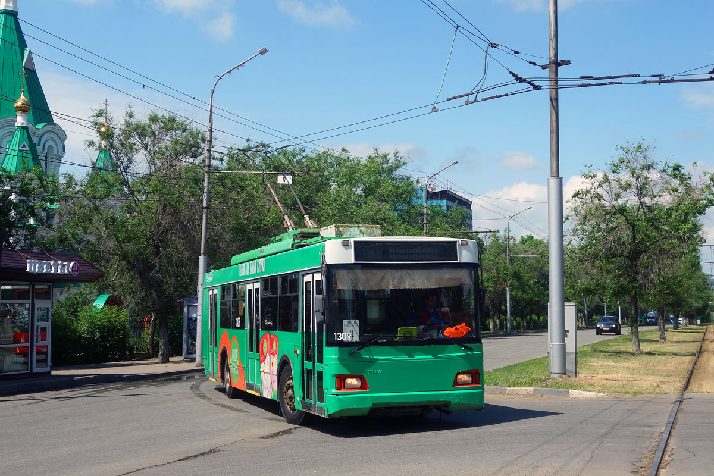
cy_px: 238
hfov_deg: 45.4
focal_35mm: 43
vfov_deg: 31.2
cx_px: 357
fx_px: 853
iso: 125
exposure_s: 1/500
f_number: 6.3
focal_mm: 16.01
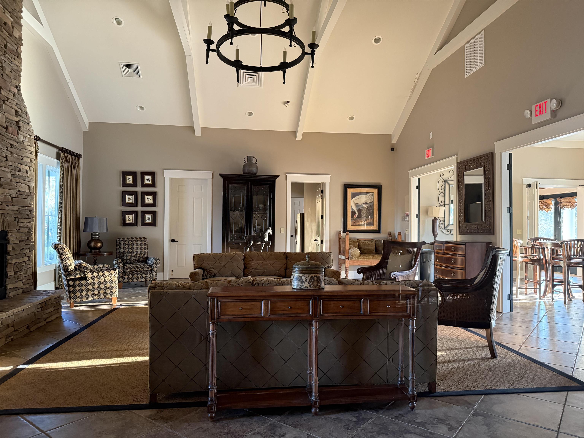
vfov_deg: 56.8
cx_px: 292
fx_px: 405
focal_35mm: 24
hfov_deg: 71.6
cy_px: 219
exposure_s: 1/36
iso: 1000
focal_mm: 6.76
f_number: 1.78
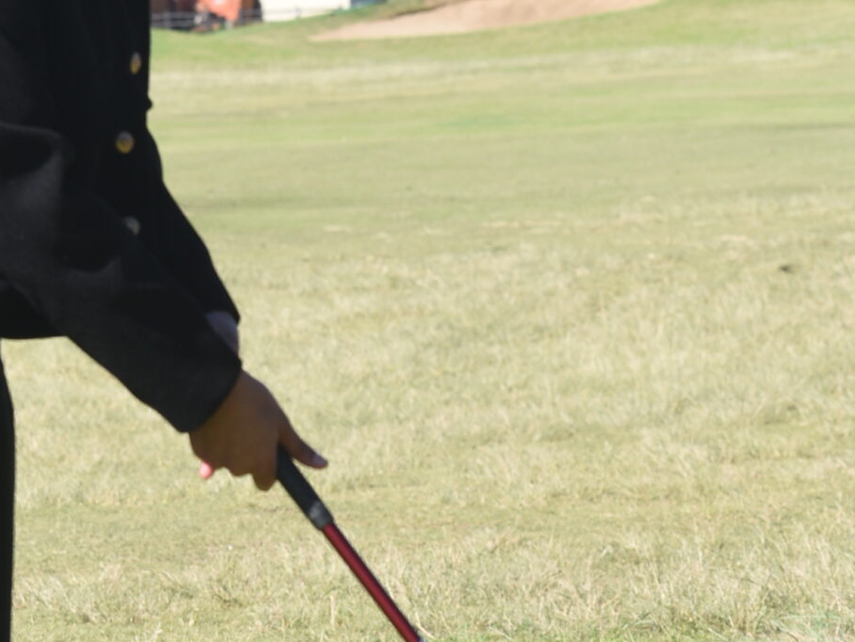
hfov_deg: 5.0
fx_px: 9858
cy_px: 352
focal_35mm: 399
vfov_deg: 3.7
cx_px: 294
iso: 100
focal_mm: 110
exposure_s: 1/160
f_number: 9
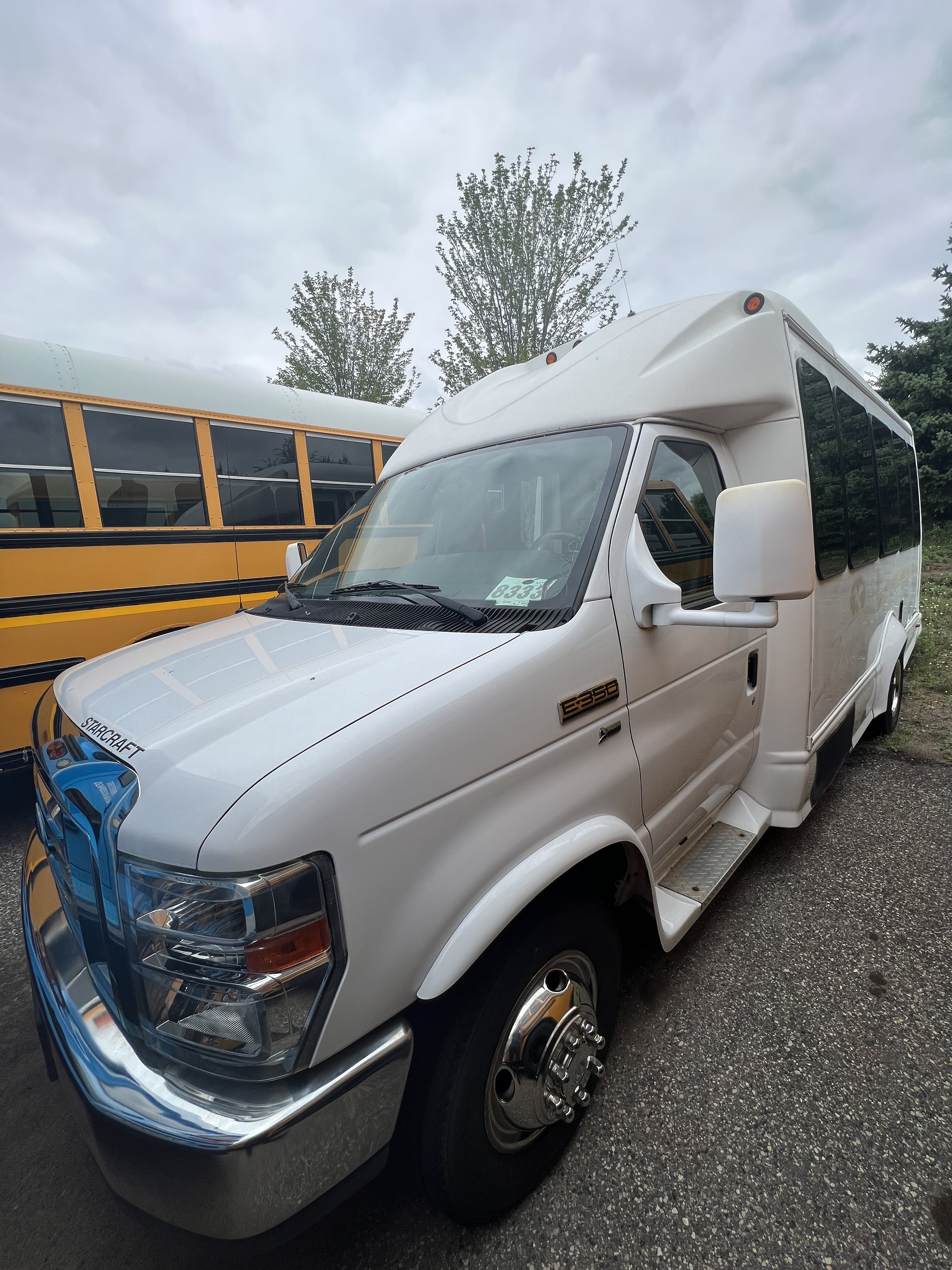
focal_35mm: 13
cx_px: 476
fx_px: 477
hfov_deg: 89.9
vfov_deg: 106.2
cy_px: 635
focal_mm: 1.57
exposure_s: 1/1647
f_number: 1.8
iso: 32
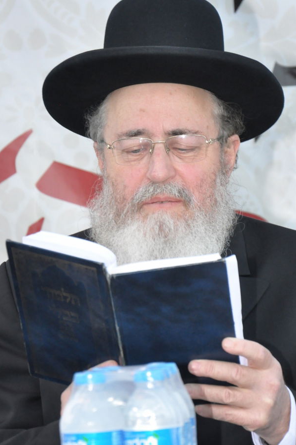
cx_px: 167
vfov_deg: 9.3
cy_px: 181
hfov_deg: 6.2
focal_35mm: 223
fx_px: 2754
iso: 1600
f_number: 7.1
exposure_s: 1/60
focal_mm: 105
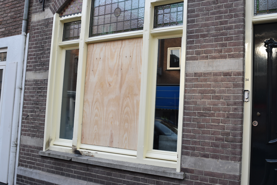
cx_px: 138
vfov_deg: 36.9
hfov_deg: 53.1
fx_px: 277
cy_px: 92
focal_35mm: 36
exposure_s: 1/160
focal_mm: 24
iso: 400
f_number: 6.3
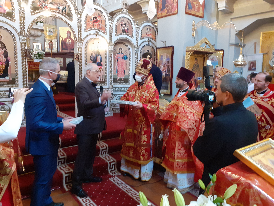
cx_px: 137
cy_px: 103
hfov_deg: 65.3
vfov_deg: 51.4
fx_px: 214
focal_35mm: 27
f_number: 1.9
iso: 400
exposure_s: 1/25
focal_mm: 3.6
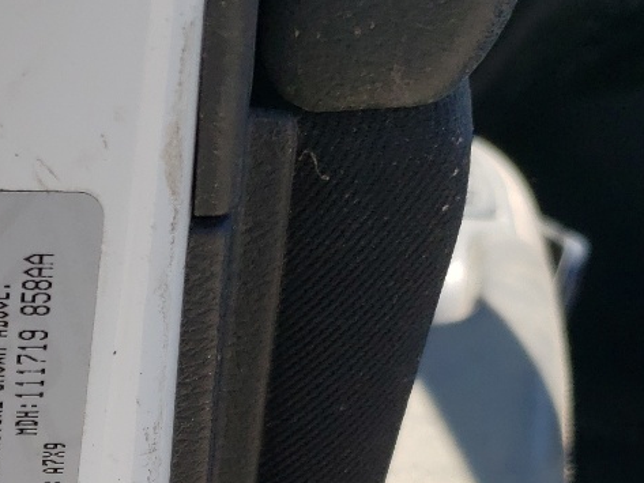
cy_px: 746
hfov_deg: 21.1
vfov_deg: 15.4
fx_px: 1638
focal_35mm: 88
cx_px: -72
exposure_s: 1/1429
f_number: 1.5
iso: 50
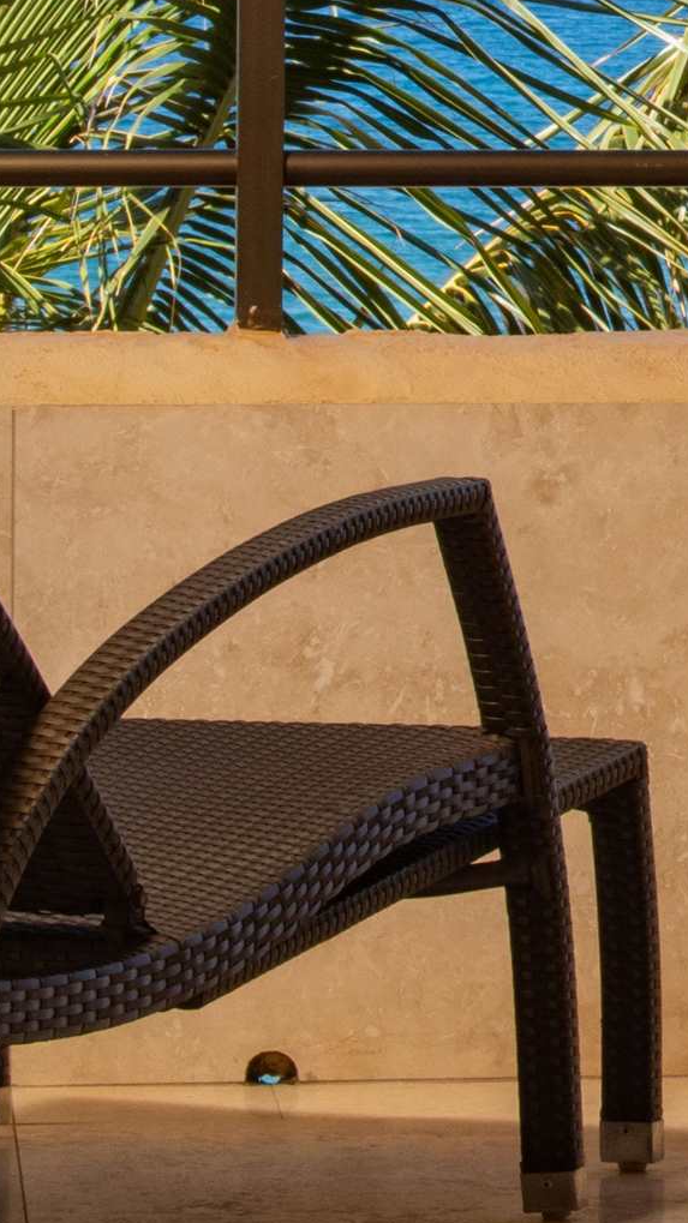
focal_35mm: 315
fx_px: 10219
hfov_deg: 3.8
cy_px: -115
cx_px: 1259
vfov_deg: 6.8
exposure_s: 1/40
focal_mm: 48
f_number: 14
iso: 400
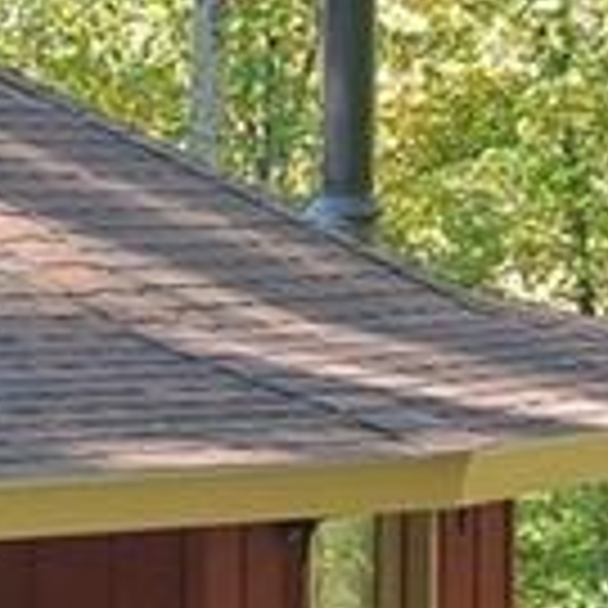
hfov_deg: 9.7
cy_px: 599
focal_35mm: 174
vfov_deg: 10.0
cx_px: -360
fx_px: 3458
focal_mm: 10
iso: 200
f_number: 4.5
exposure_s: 1/60
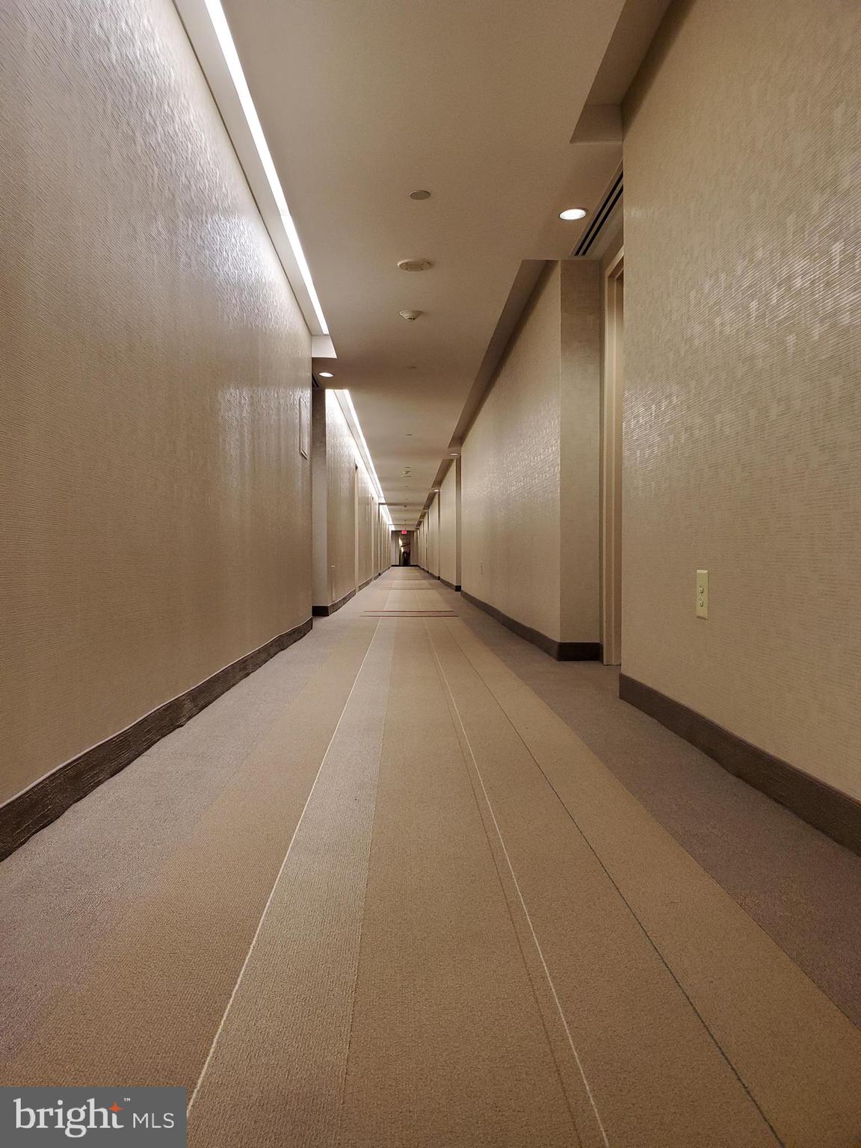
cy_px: 574
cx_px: 430
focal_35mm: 26
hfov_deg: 53.1
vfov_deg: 67.3
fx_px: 862
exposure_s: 1/39
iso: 320
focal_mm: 4.3
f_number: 2.4
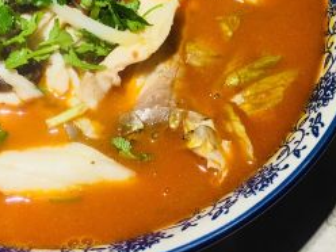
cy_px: 86
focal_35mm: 82
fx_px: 796
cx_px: 252
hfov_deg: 23.6
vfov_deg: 17.9
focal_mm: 4.15
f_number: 2.2
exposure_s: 1/50
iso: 25
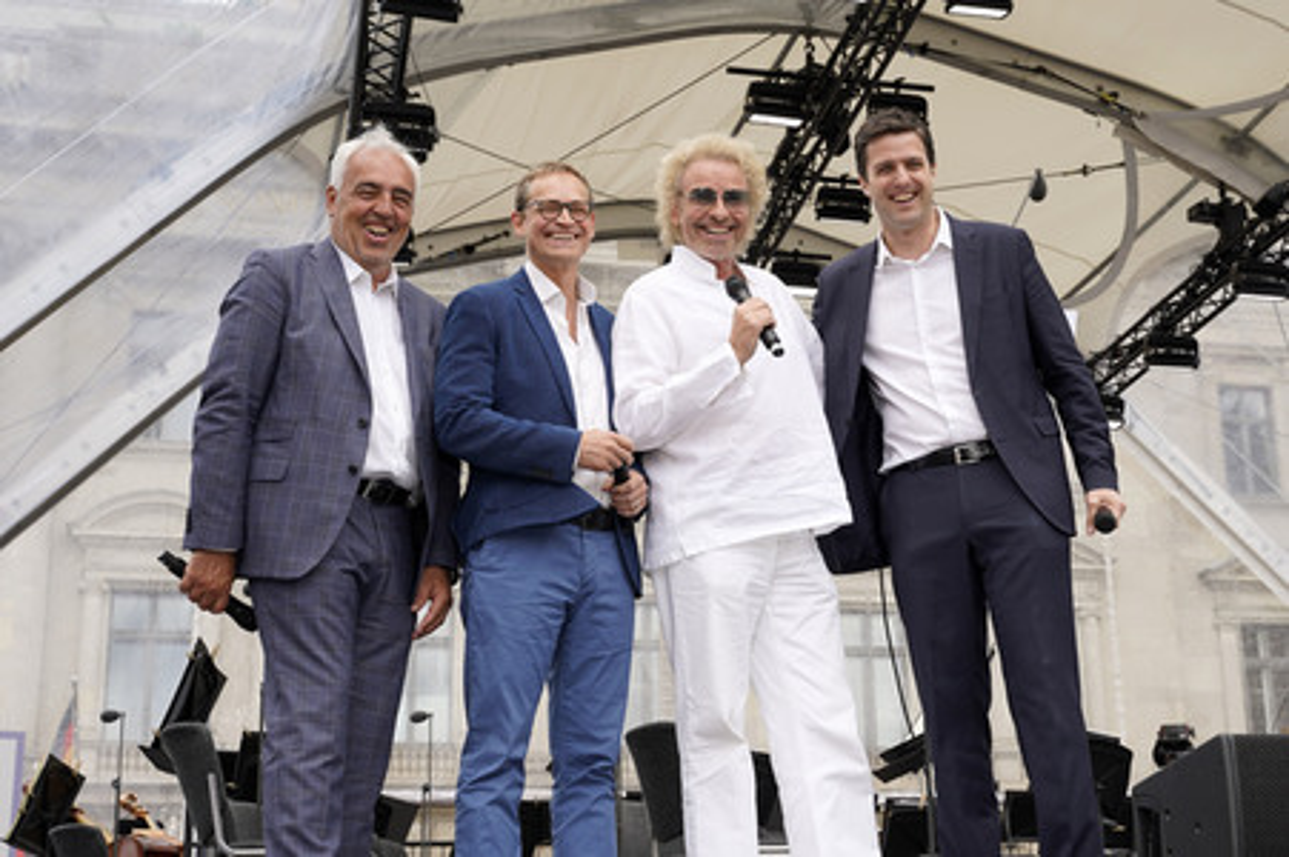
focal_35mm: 45
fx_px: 1610
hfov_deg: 43.6
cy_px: 428
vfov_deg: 29.8
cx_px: 644
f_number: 7.1
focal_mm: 45
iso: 200
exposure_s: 1/200
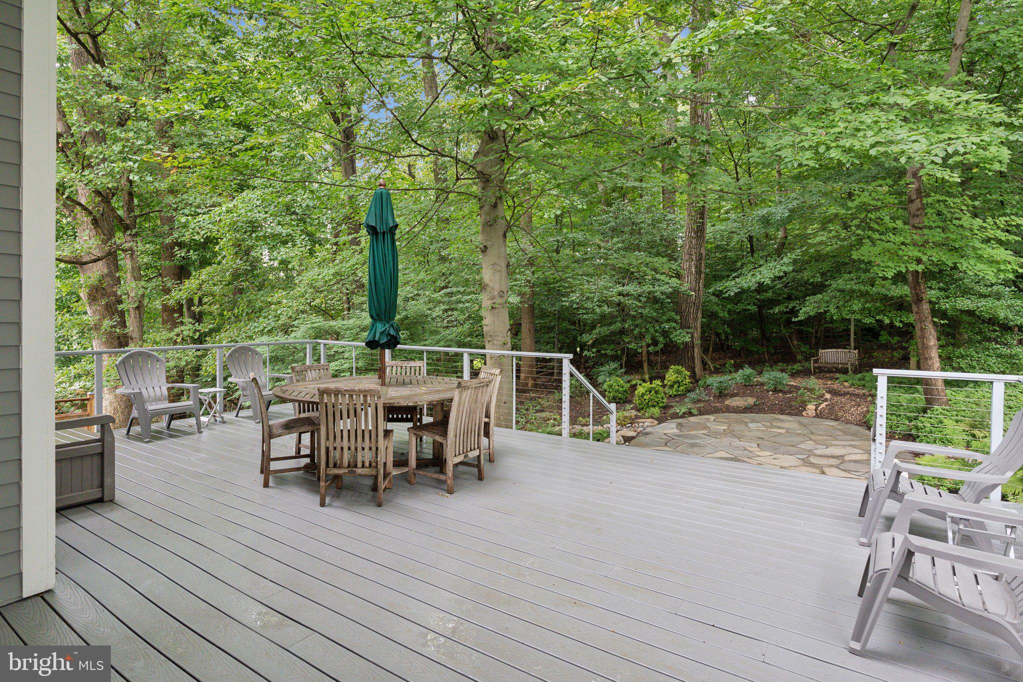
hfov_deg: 88.4
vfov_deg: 65.9
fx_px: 526
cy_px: 341
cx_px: 512
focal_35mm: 18
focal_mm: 18.5
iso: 1250
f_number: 8
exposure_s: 1/25
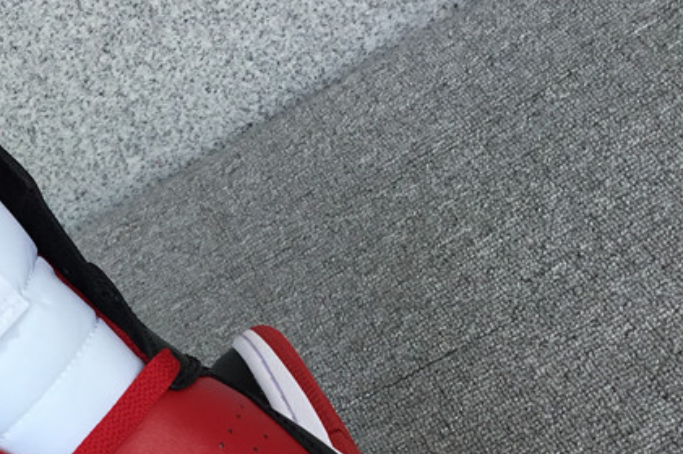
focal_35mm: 69
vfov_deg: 19.5
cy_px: 356
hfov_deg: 27.5
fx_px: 1308
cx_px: -11
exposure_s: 1/497
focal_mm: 3.3
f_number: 2.4
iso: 25
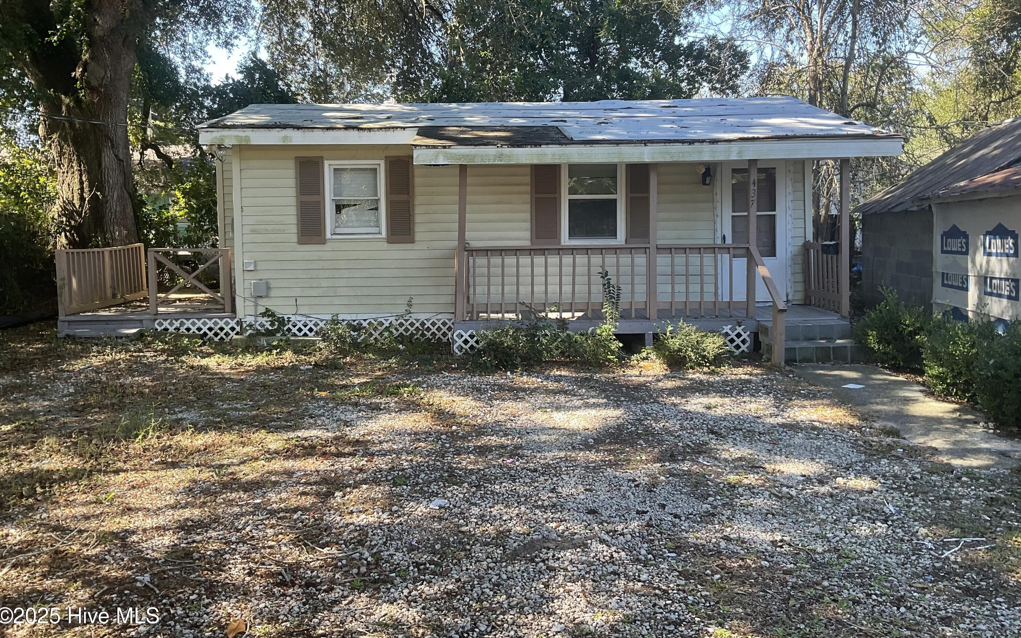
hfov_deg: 61.2
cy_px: 265
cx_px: 510
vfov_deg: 40.5
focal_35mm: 31
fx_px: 863
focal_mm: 3
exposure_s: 1/122
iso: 20
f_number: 1.8
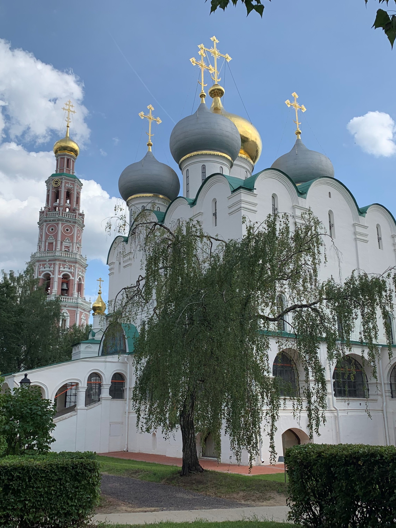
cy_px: 264
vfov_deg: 67.3
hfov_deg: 53.1
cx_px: 198
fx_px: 397
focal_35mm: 26
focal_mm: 4.25
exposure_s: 1/2257
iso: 25
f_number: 1.8
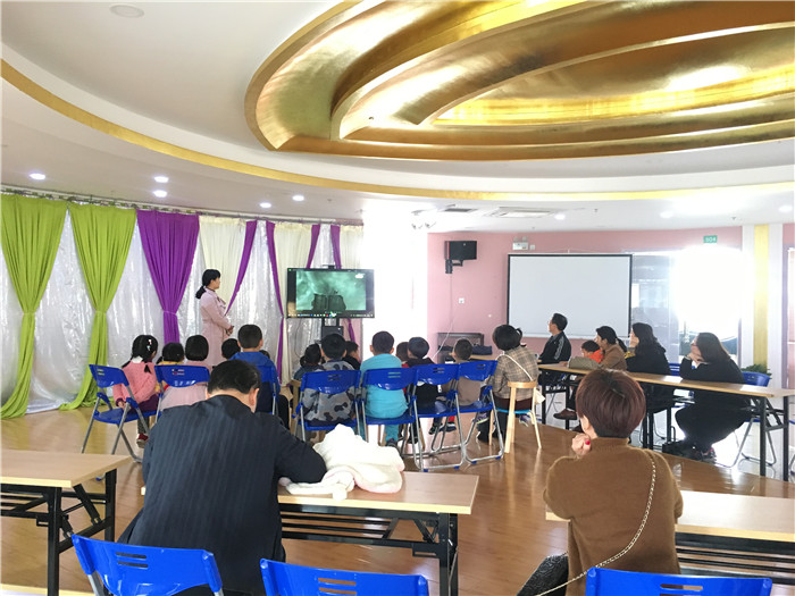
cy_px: 298
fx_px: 666
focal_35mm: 29
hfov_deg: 61.7
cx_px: 398
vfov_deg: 48.2
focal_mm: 4.15
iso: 200
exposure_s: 1/25
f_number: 2.2
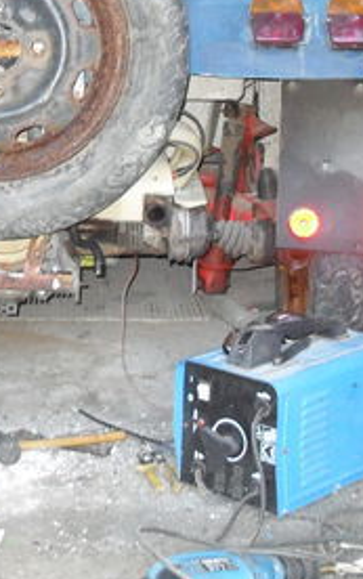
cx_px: -29
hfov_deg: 14.9
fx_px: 1358
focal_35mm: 86
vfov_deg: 23.9
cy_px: 170
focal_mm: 6.2
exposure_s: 1/45
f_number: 2.8
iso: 240
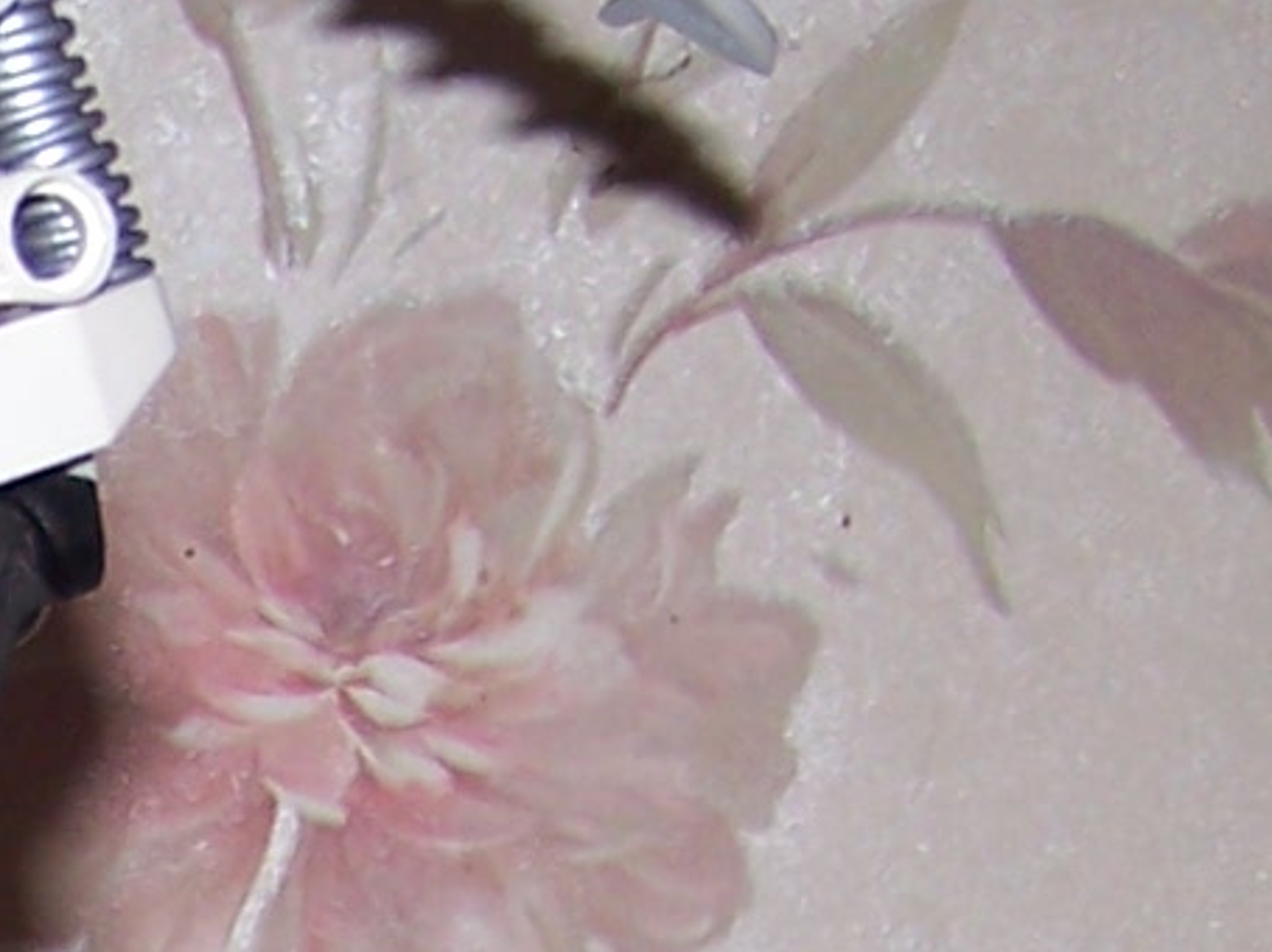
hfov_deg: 9.9
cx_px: -633
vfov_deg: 7.5
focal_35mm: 193
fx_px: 7088
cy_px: 1565
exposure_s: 1/60
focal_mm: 6.3
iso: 80
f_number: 2.8
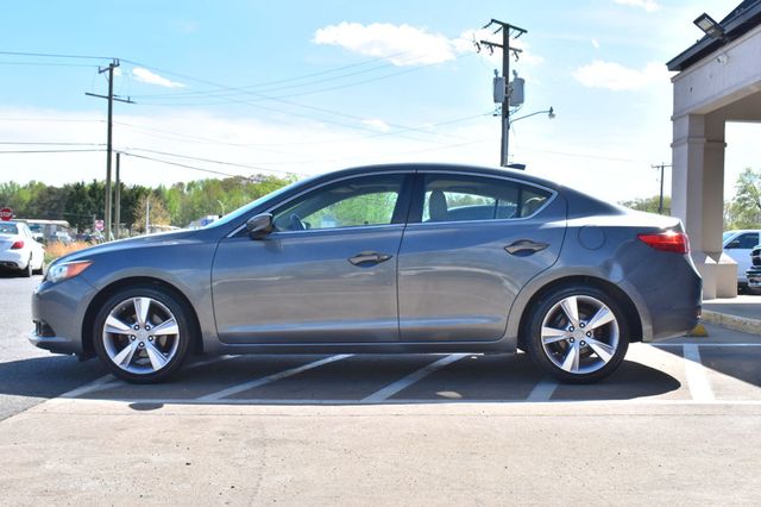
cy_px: 254
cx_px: 380
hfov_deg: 46.4
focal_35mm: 42
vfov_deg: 31.9
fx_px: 887
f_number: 11
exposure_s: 1/500
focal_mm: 28
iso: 400
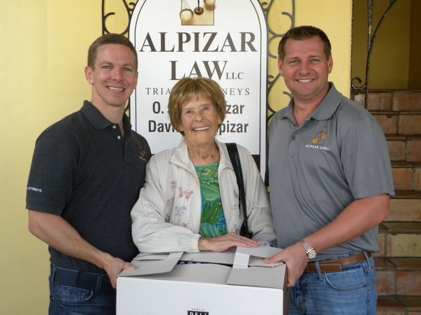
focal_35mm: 58
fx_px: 705
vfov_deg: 25.2
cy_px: 158
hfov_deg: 33.2
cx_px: 210
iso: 400
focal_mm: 10.3
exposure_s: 1/296
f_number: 3.5
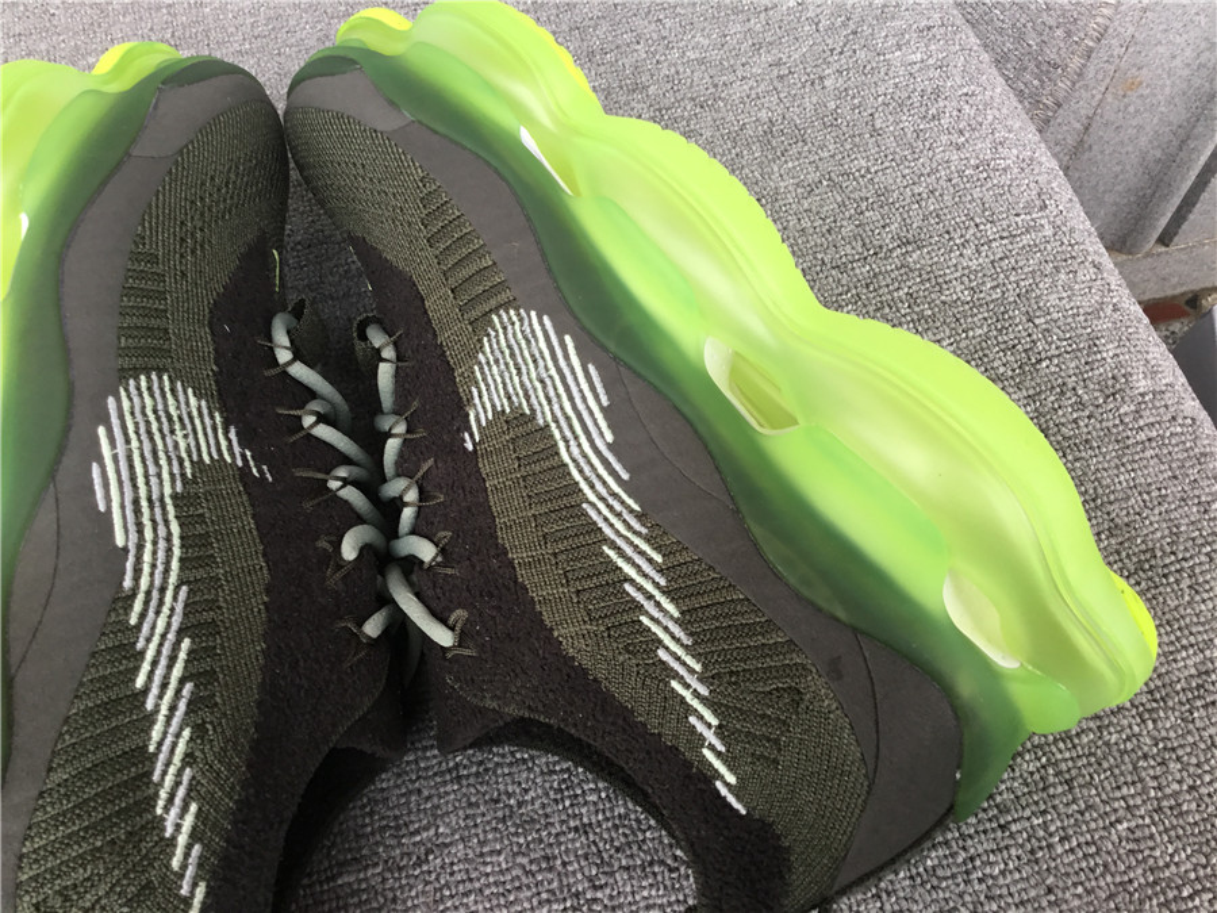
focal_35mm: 31
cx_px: 608
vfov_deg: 45.4
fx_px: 1090
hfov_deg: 58.4
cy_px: 456
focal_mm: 3.3
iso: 50
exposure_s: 1/100
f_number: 2.4
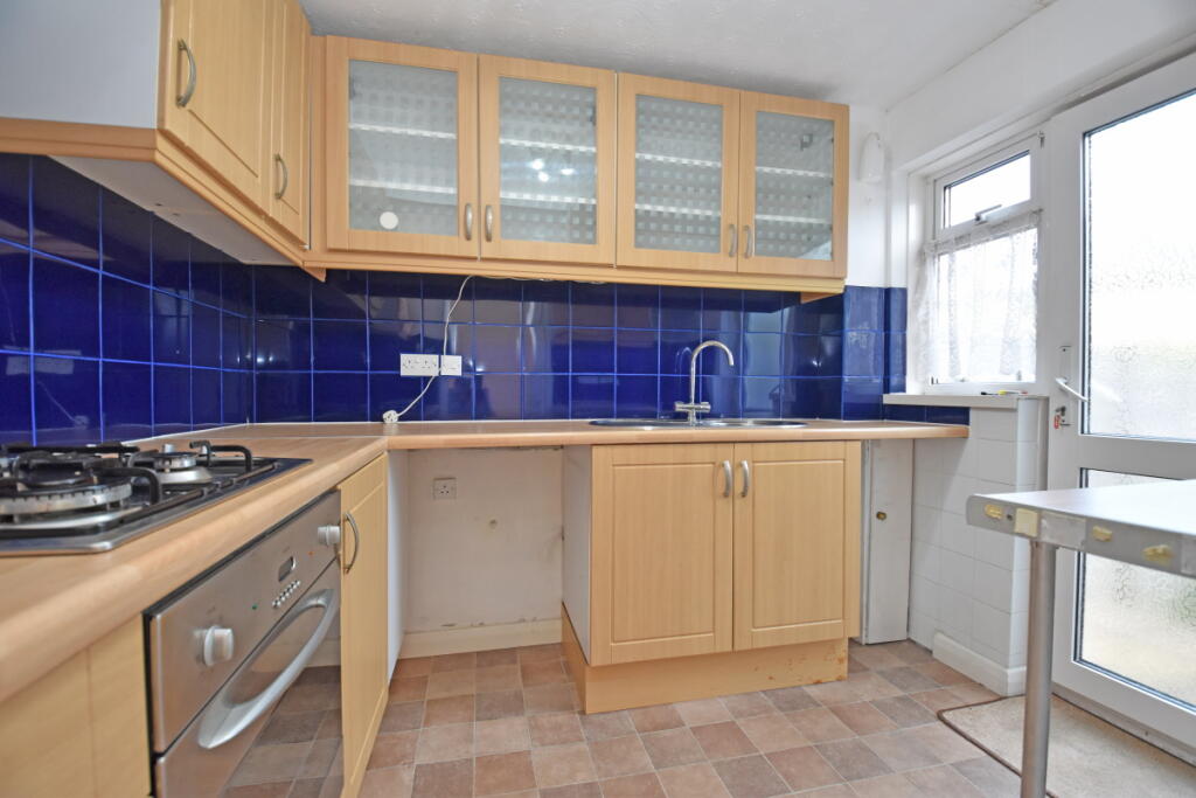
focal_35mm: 15
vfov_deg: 77.3
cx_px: 598
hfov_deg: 100.4
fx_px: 498
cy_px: 399
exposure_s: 1/160
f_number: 4.5
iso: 800
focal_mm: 10
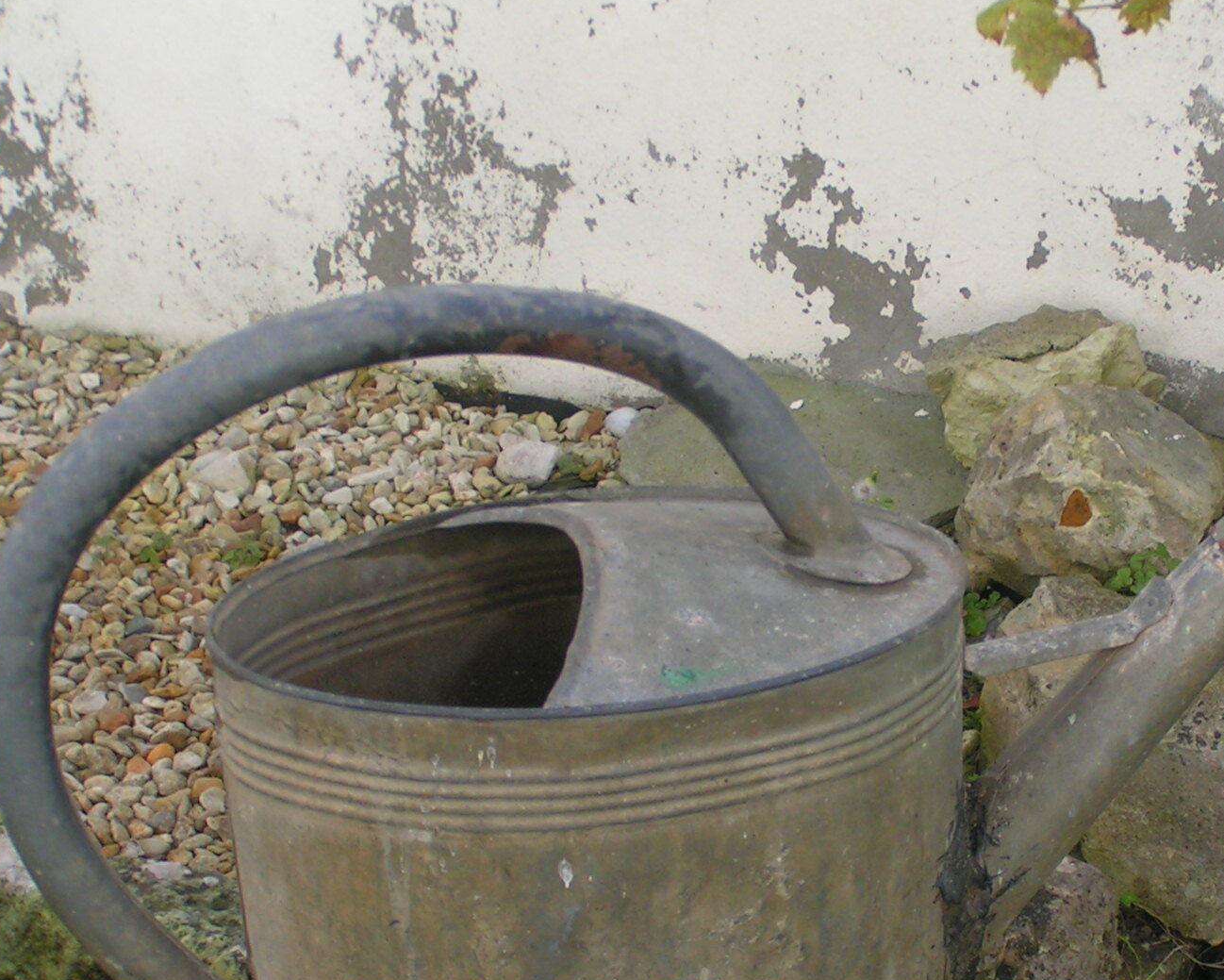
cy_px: 673
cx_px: 846
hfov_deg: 19.7
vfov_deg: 15.8
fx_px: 3515
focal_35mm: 97
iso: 50
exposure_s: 1/200
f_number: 5
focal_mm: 9.7
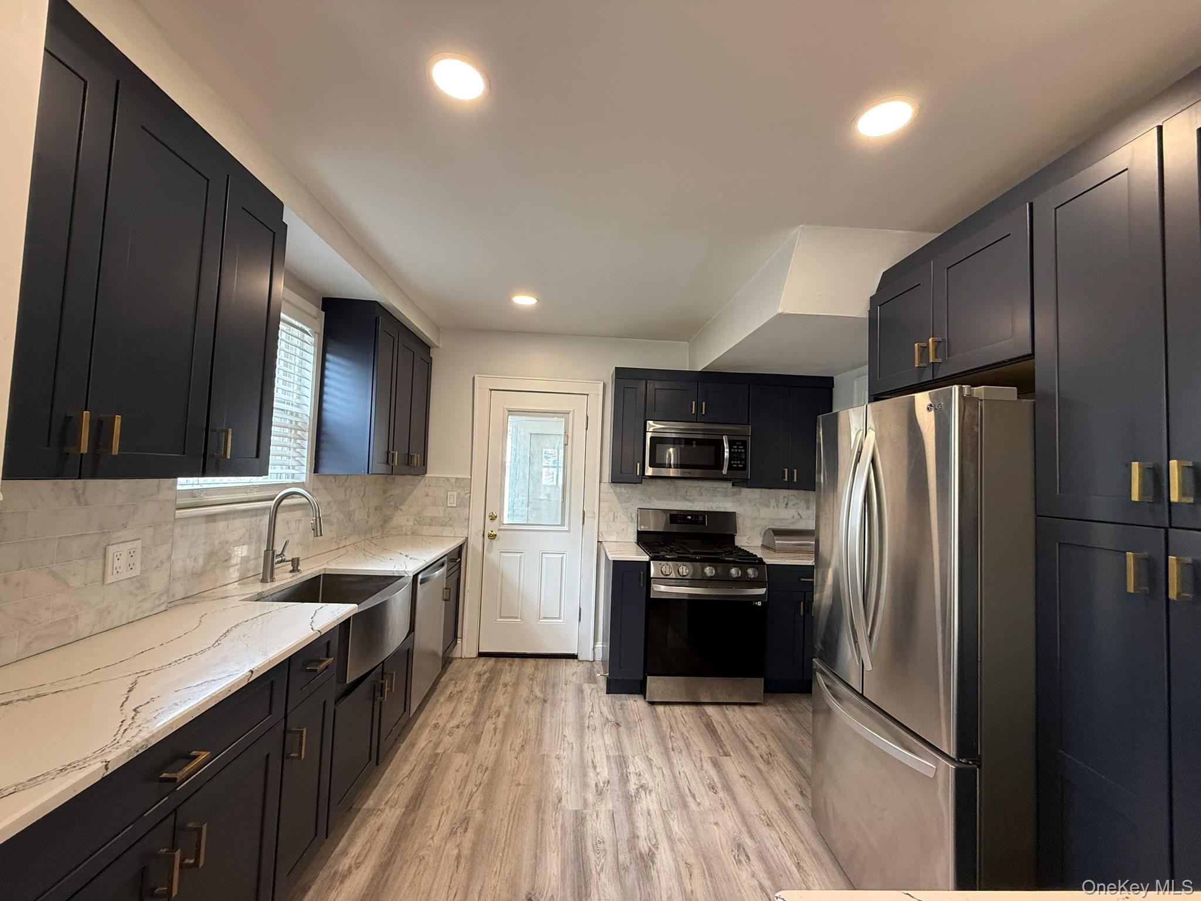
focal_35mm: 14
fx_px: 486
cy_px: 450
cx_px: 600
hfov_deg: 102.1
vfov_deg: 85.7
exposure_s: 1/120
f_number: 2.2
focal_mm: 2.22
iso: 200
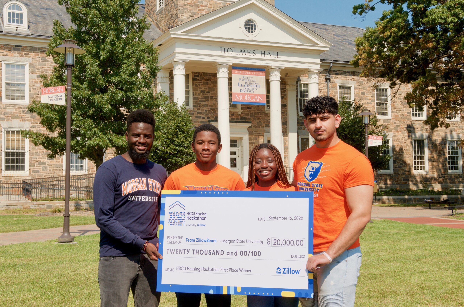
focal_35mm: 48
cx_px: 232
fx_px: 617
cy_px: 154
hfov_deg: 41.2
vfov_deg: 28.0
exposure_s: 1/320
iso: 100
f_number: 9
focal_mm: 32
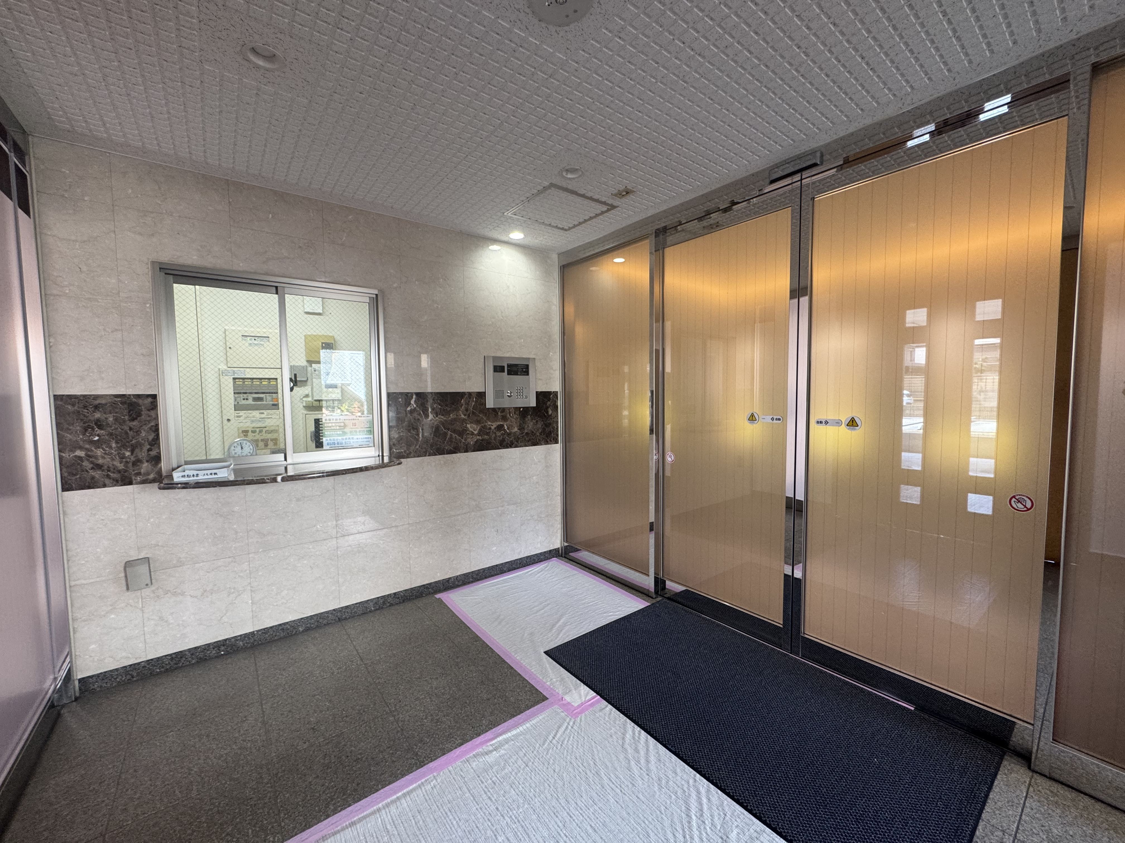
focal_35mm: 14
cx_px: 562
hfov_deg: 102.1
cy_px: 422
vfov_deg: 85.7
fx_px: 455
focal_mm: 2.22
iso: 200
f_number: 2.2
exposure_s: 1/99
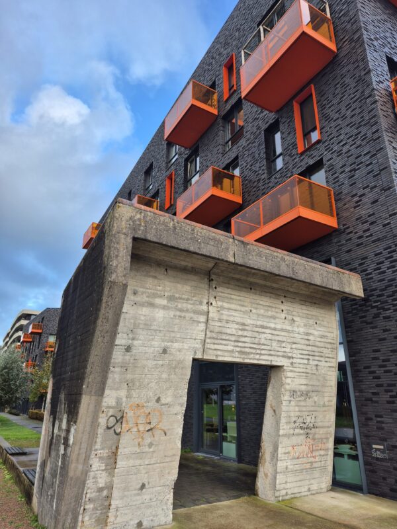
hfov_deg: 58.9
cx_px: 198
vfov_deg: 73.9
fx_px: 352
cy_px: 264
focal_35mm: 23
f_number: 1.8
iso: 25
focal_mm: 5.4
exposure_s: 1/193
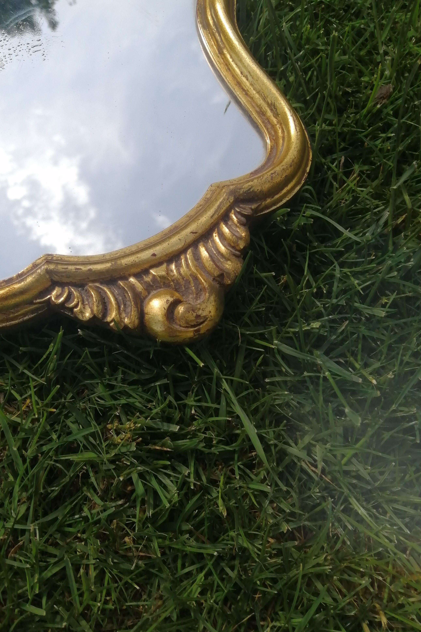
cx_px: 194
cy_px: 315
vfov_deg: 63.7
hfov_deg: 44.9
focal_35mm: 29
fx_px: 509
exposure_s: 1/1681
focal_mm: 3.6
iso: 50
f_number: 1.8
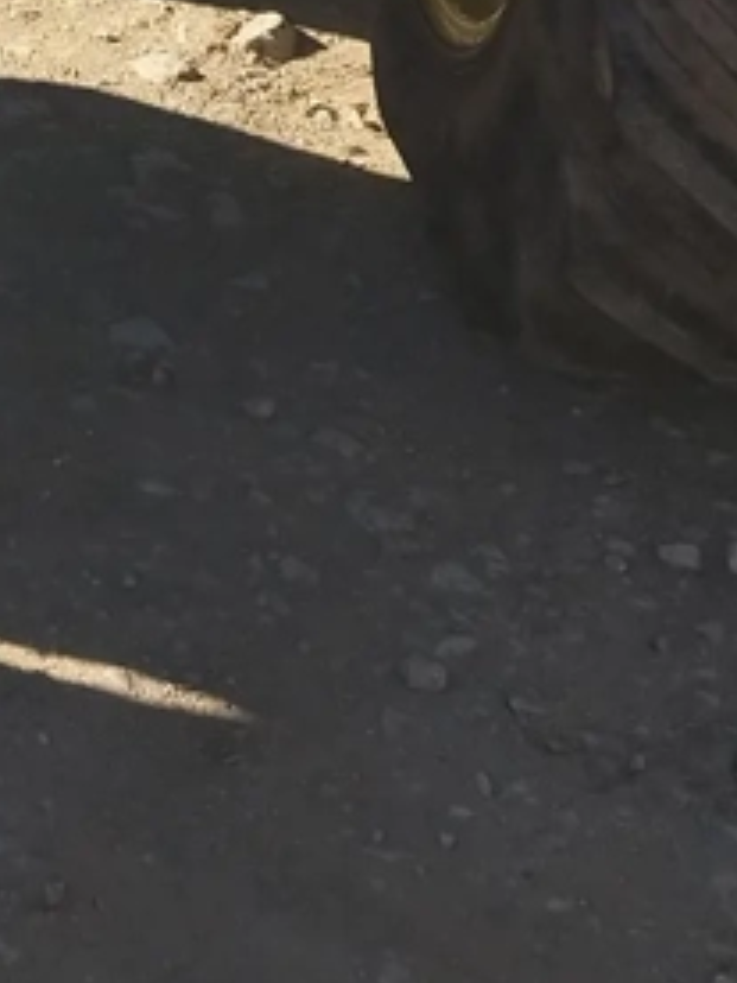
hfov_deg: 12.2
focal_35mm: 116
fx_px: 3293
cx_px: -377
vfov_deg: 14.0
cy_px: -1040
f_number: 1.89
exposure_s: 1/603
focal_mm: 5.89
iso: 50
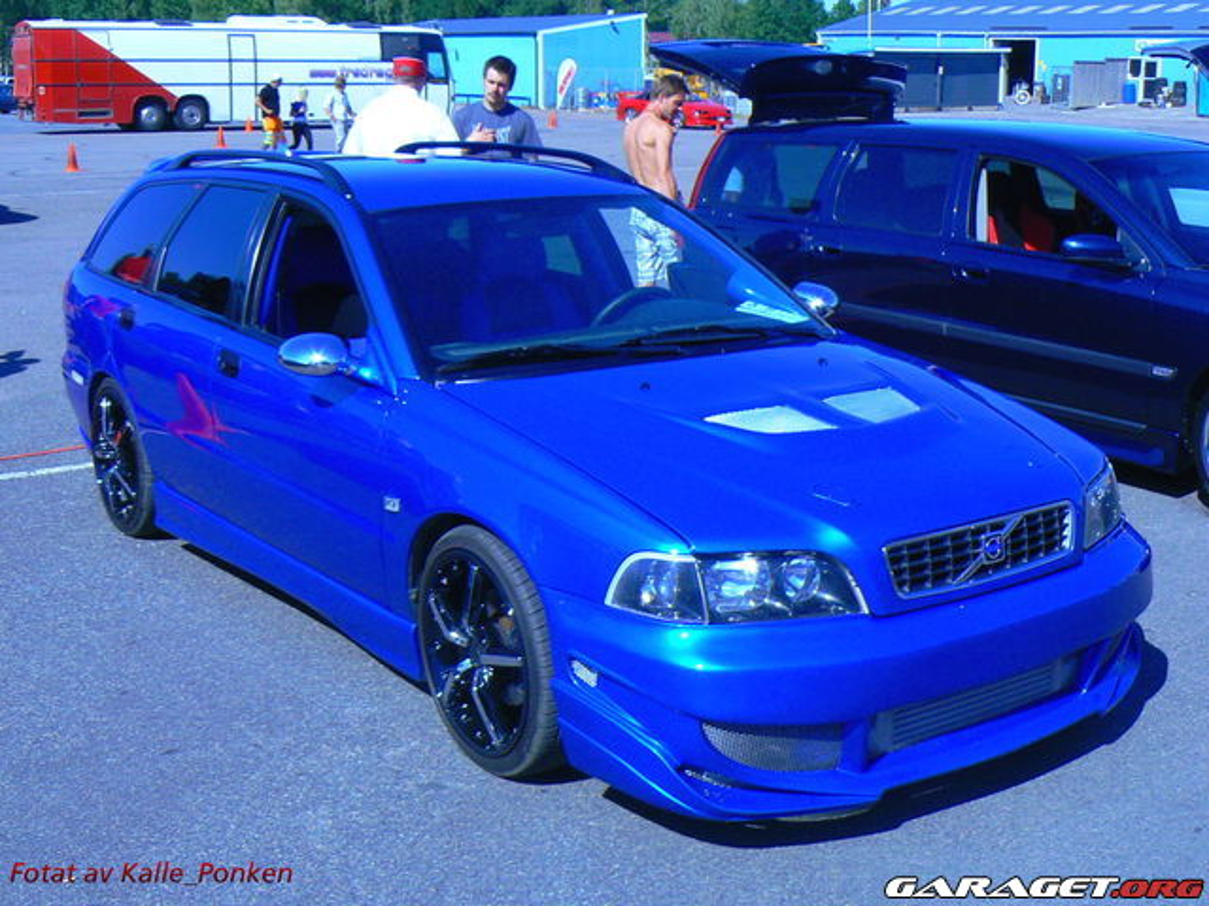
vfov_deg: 33.6
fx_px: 1502
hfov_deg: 43.9
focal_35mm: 43
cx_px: 604
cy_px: 453
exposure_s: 1/400
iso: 80
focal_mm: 6
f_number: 6.3
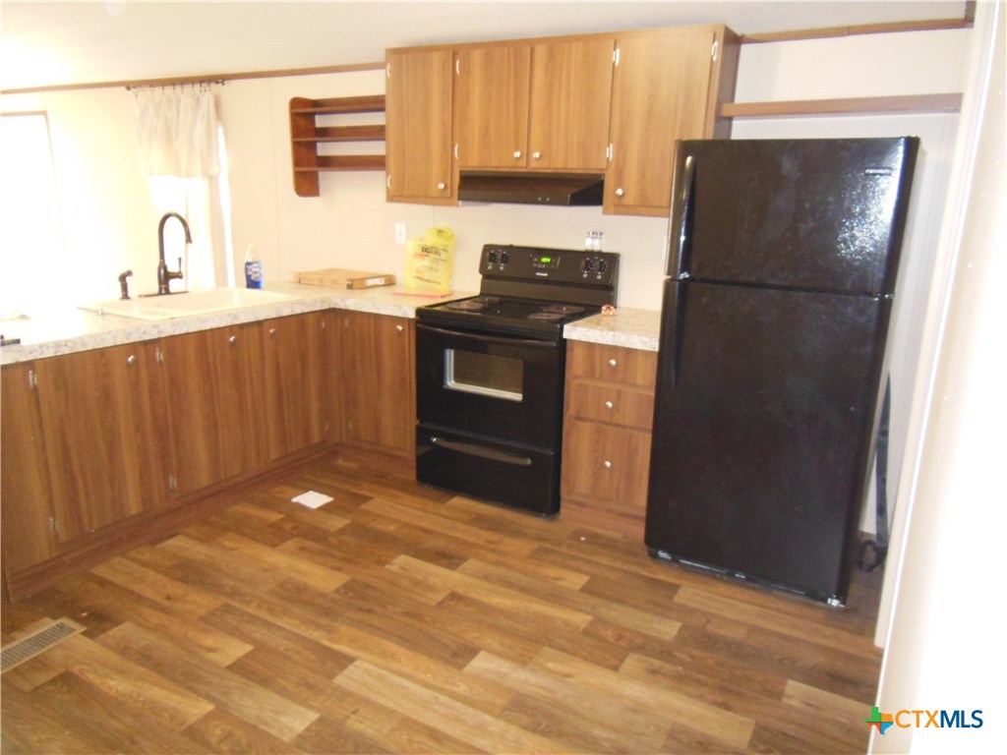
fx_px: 727
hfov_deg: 69.4
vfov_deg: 54.9
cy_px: 378
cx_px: 504
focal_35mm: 25
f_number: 3.5
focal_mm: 4.5
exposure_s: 1/25
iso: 1000
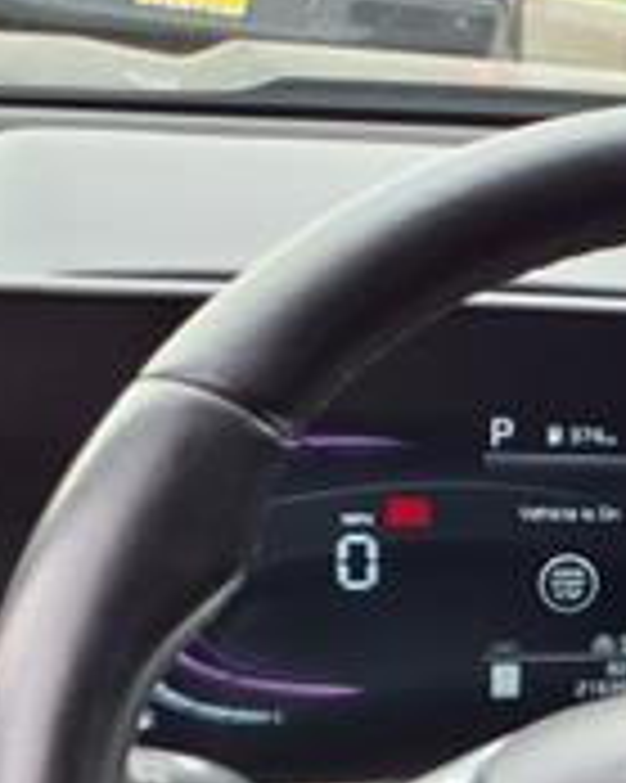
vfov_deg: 18.8
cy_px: 904
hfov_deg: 13.5
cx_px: 1266
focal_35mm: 97
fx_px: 2248
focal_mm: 3.58
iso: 40
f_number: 1.9
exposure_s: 1/139
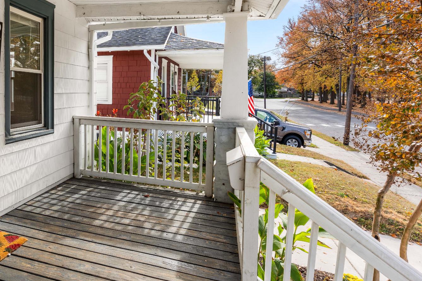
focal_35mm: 26
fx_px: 305
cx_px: 111
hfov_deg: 65.6
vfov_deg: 49.1
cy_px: 106
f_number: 9
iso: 400
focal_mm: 17
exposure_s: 1/640
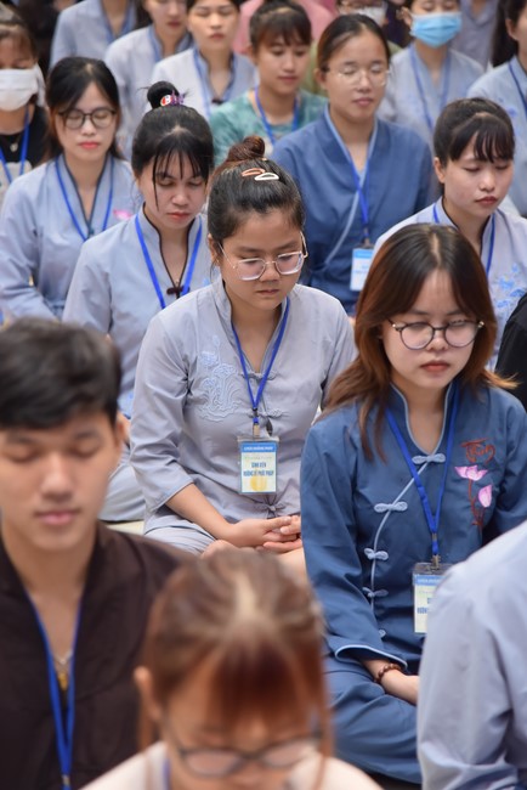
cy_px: 395
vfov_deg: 17.1
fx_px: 2632
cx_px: 264
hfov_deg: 11.4
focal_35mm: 120
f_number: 4
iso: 1600
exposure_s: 1/100
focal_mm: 120
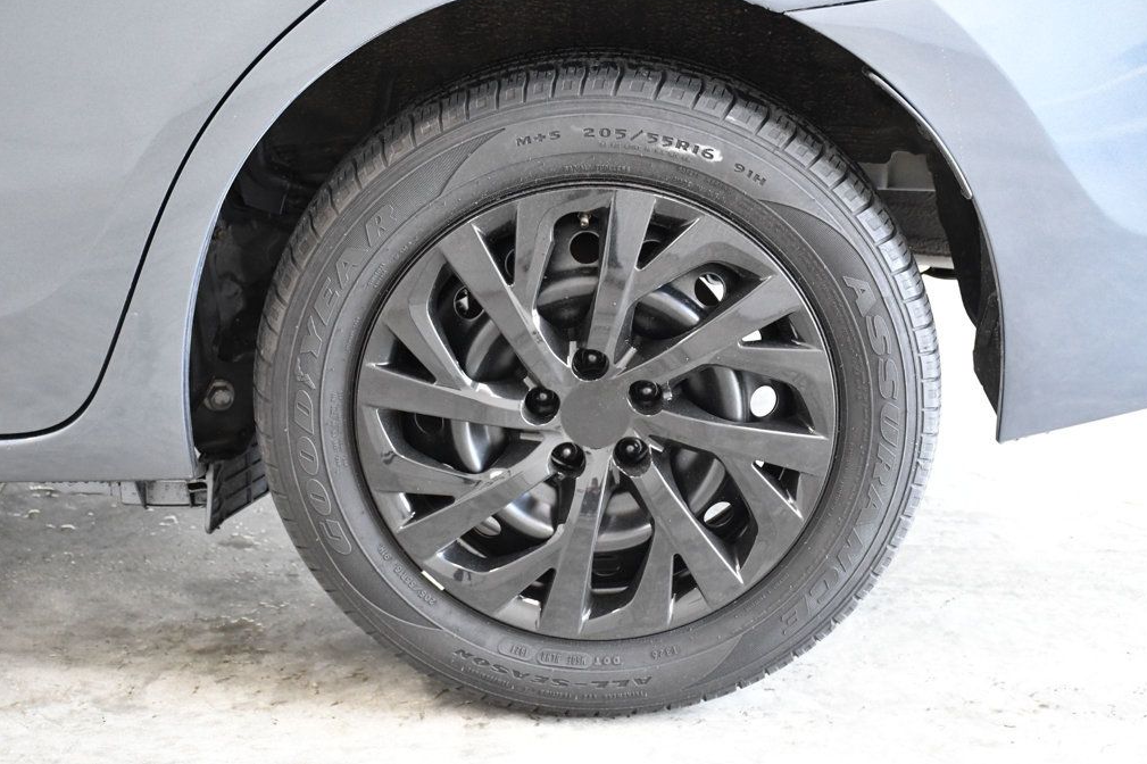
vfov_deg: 20.0
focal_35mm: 68
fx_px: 2166
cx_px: 580
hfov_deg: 29.7
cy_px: 377
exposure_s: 1/125
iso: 2500
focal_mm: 45
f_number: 5.6
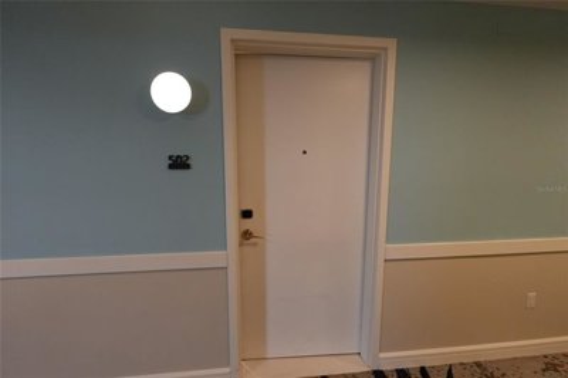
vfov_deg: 73.6
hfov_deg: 96.8
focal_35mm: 16
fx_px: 252
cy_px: 189
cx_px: 284
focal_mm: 11
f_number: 2.5
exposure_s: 1/160
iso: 1250
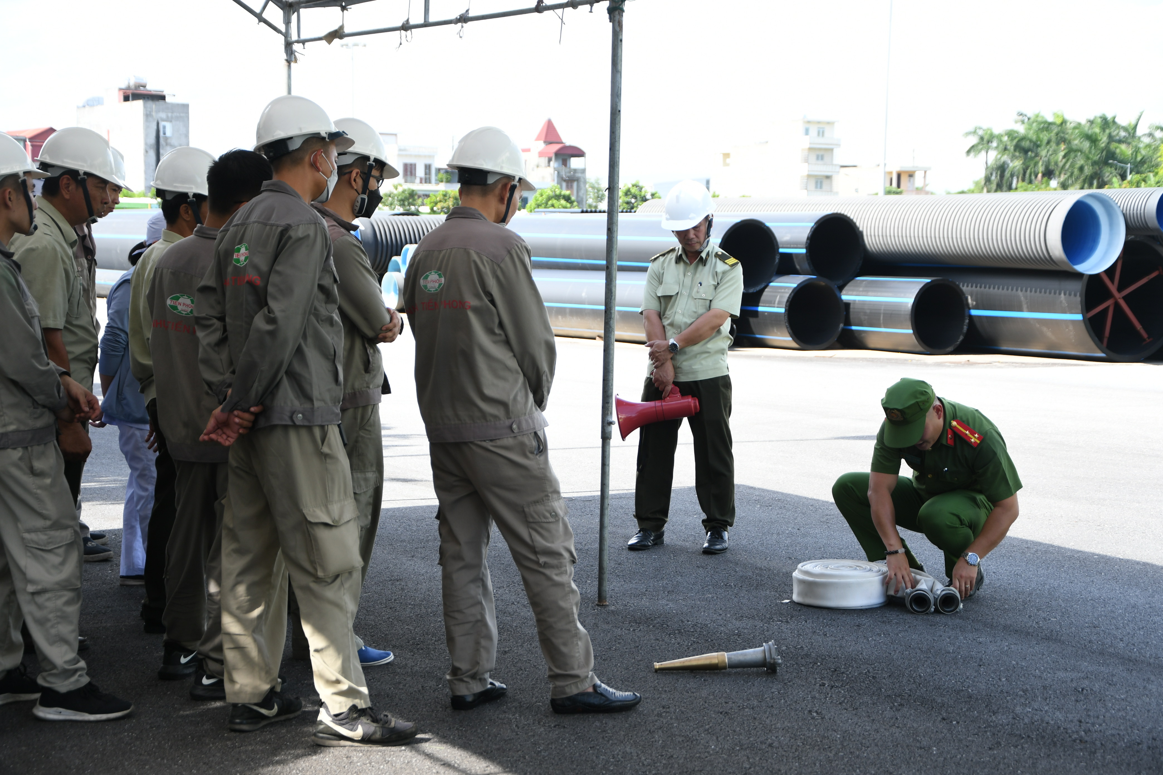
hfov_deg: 29.9
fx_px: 2180
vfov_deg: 20.2
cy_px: 388
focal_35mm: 68
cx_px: 582
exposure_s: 1/200
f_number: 4.8
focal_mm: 45
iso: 160
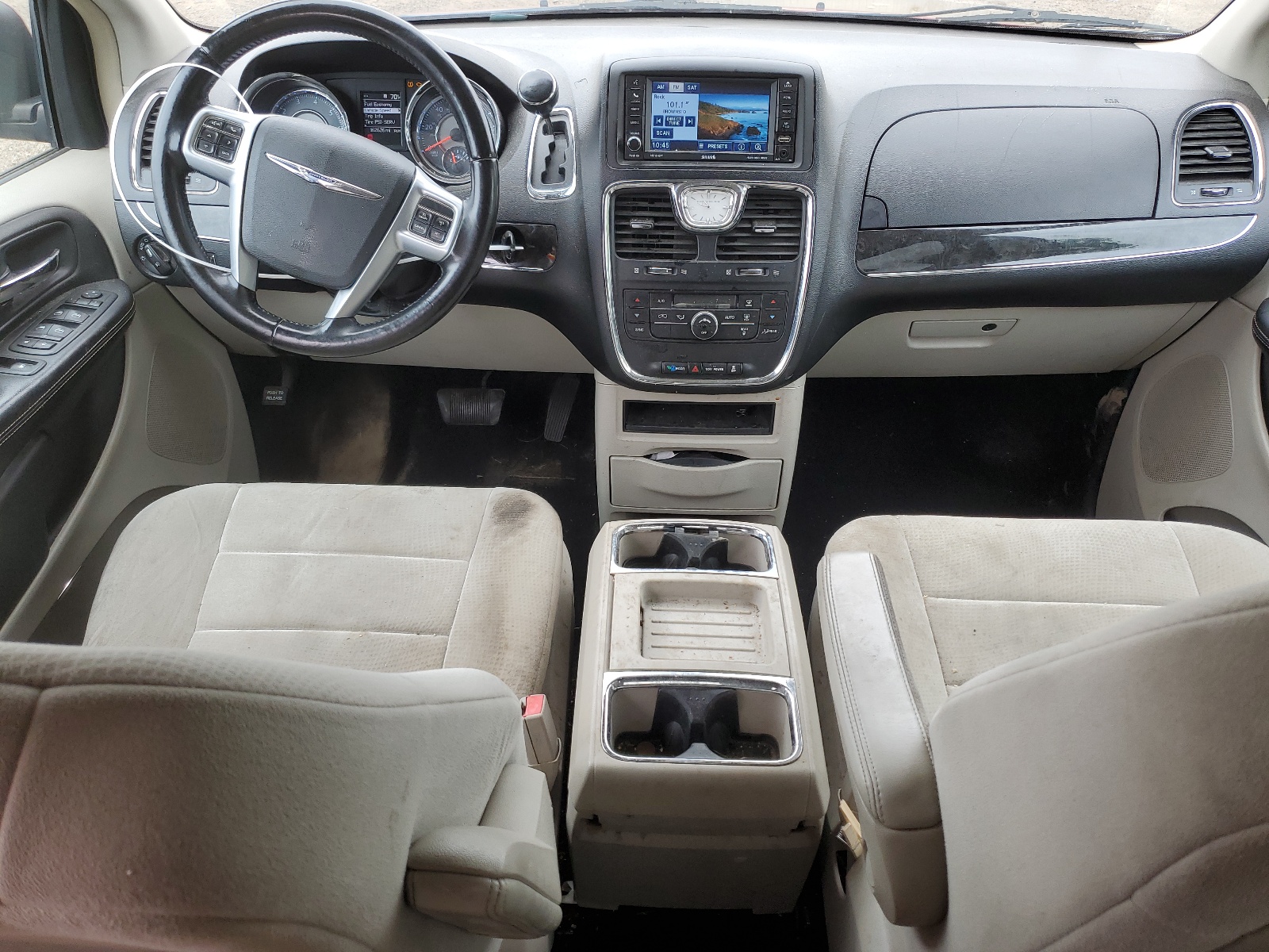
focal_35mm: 26
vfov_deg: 53.1
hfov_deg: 67.3
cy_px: 476
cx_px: 634
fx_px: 953
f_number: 1.5
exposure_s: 1/179
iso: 50
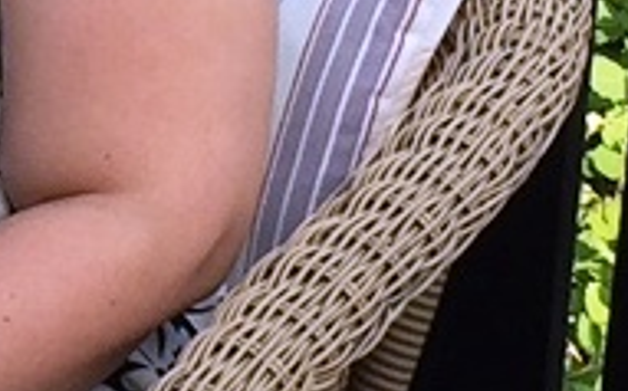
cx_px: -353
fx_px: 4104
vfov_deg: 5.5
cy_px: 202
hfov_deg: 8.5
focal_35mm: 240
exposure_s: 1/391
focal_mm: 4.15
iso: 32
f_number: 2.2
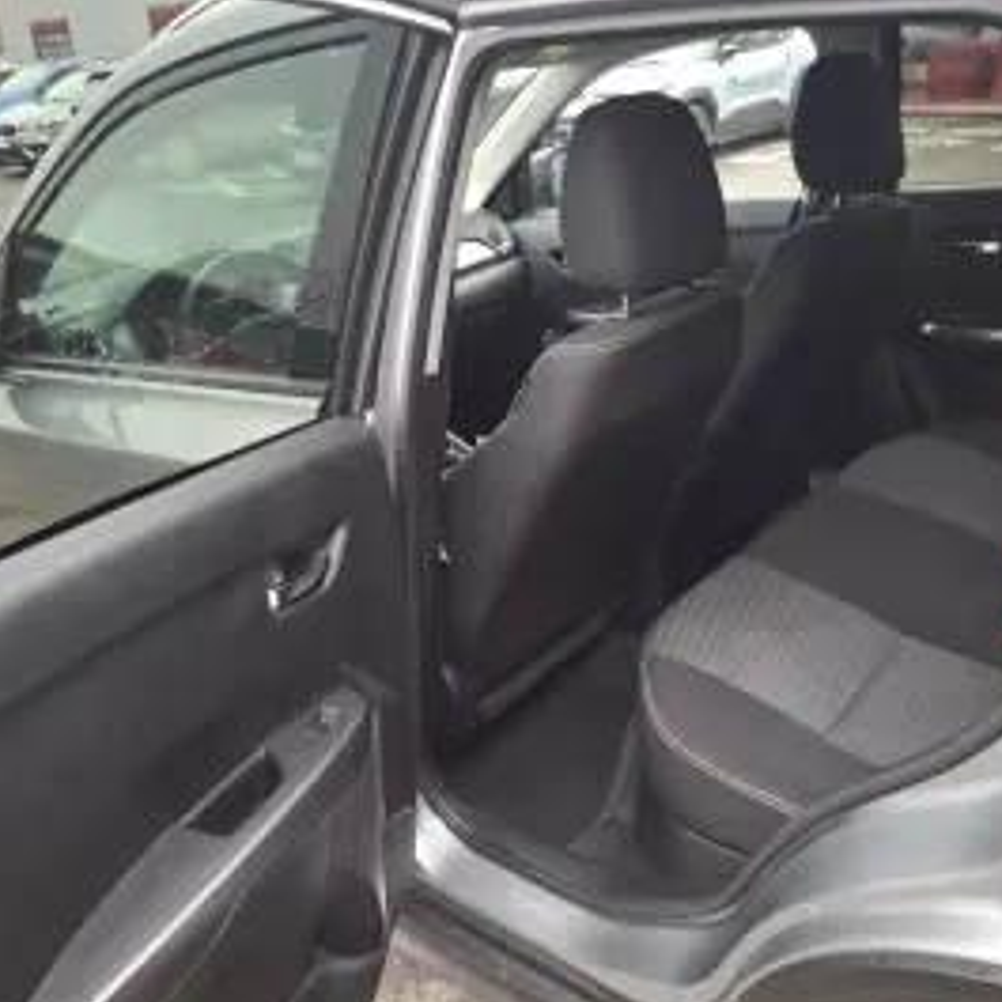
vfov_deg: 54.0
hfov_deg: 54.0
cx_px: 461
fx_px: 982
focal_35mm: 30
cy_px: 507
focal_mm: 4.69
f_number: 1.8
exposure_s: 1/100
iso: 200
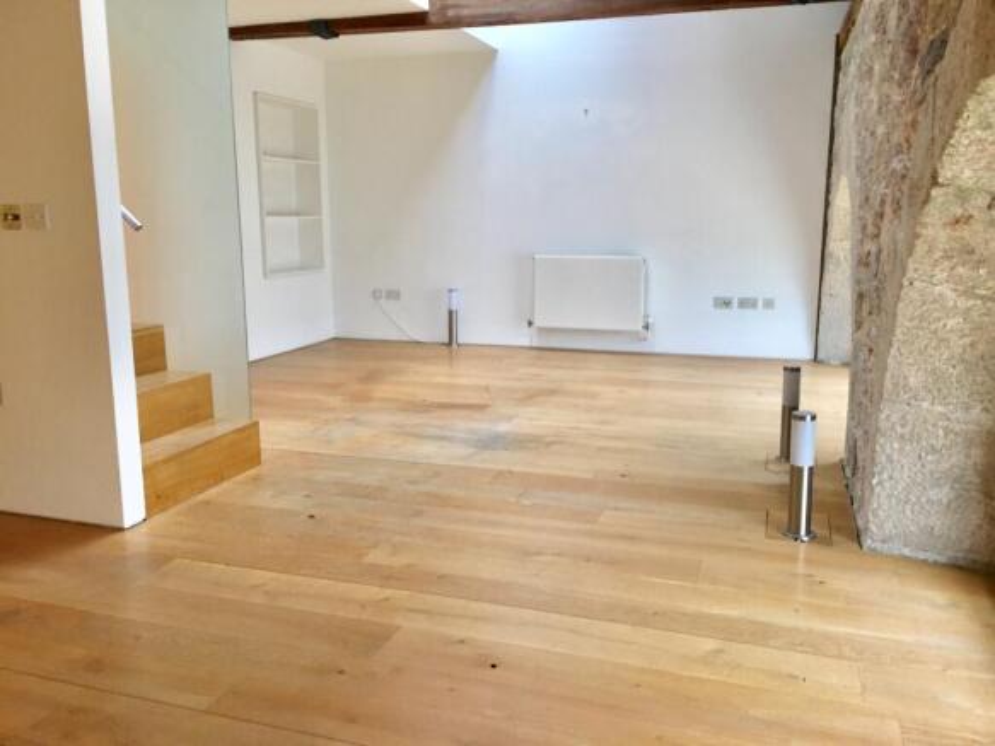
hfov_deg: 61.7
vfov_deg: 48.2
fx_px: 833
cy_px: 373
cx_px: 498
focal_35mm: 29
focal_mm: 4.15
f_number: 2.2
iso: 80
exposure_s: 1/17
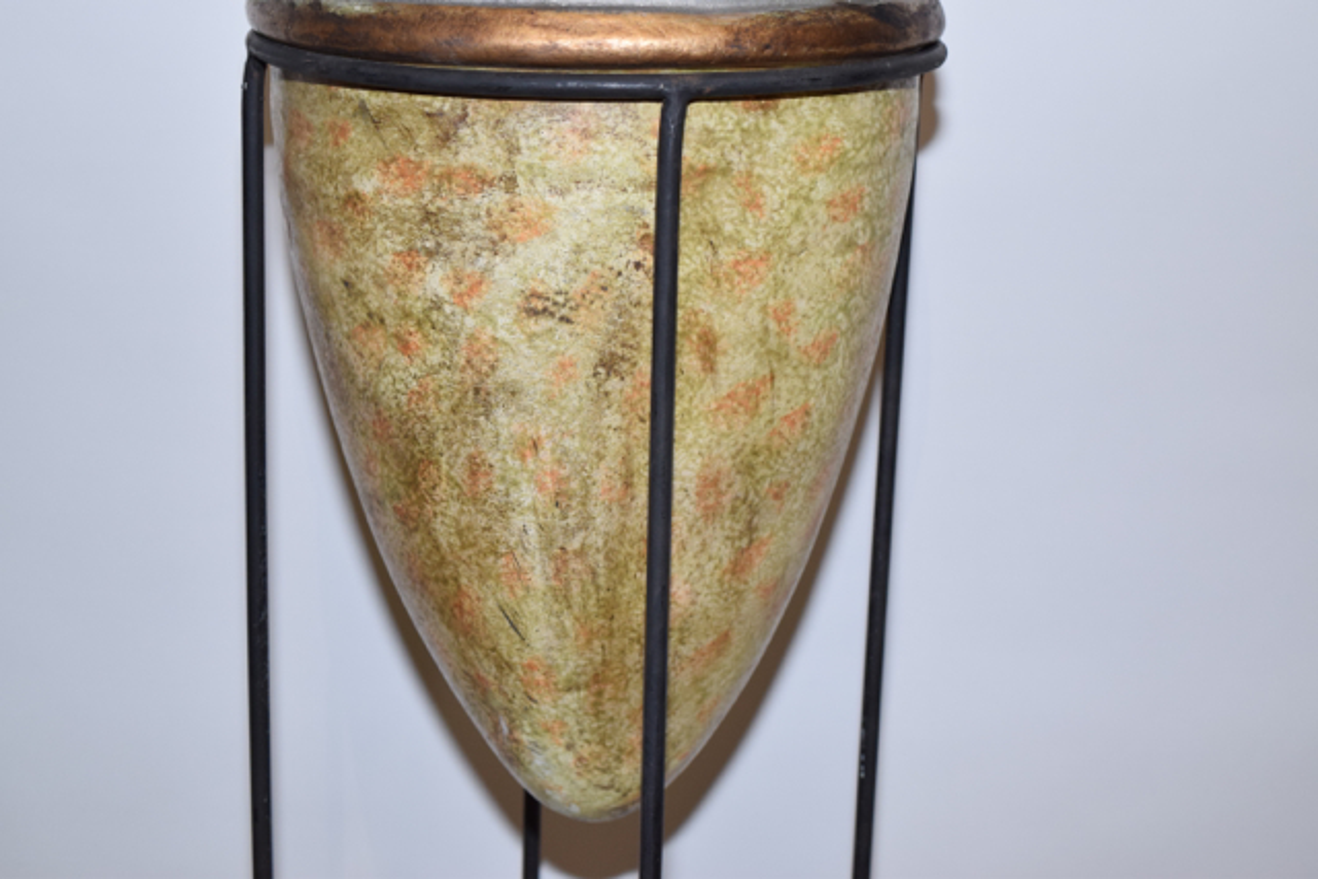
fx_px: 2636
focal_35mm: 72
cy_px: 440
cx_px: 659
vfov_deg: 18.9
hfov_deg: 28.1
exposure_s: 1/125
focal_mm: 48
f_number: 5.6
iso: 800
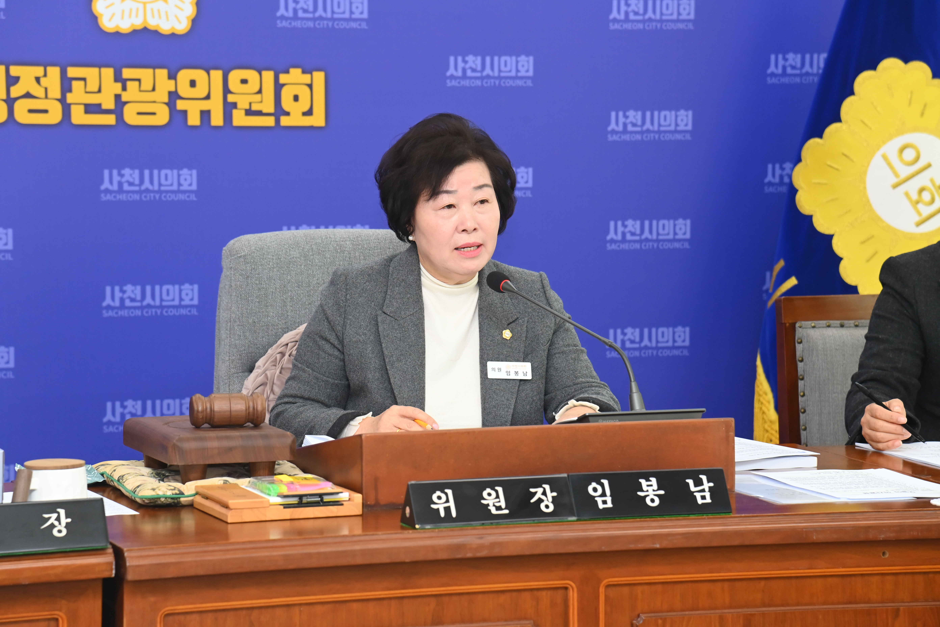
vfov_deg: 11.4
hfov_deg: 17.1
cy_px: 314
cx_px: 470
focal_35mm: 120
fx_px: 3133
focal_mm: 120
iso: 2500
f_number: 6.3
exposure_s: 1/250
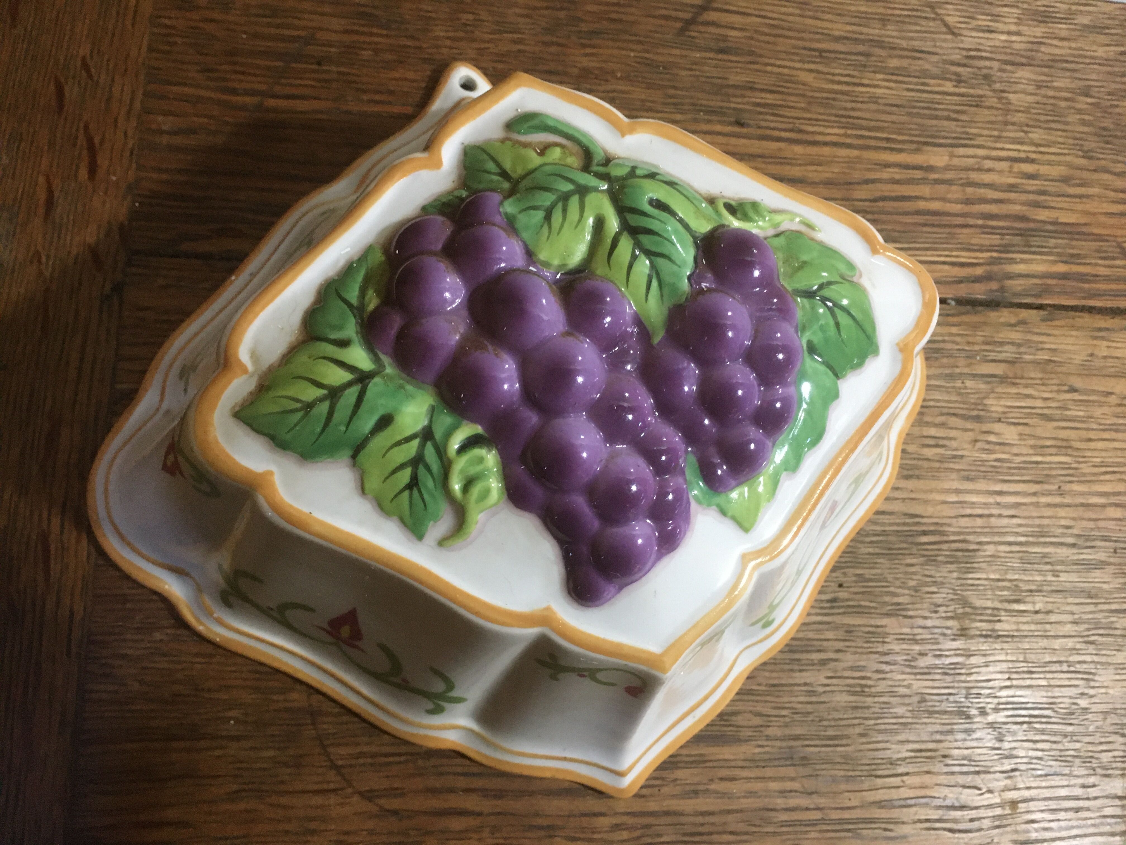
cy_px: 422
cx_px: 563
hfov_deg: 61.7
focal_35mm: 29
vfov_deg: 48.2
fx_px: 943
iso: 200
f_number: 2.2
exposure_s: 1/17
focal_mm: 4.15
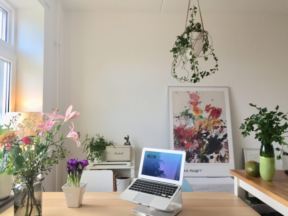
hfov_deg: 61.7
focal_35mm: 29
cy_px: 108
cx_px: 144
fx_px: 241
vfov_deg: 48.2
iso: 32
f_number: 2.2
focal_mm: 4.15
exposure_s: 1/50
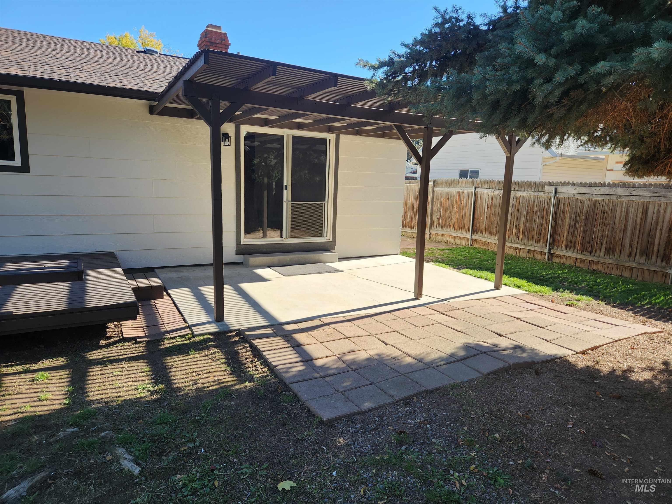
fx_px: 446
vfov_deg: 58.9
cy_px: 252
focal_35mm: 23
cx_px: 336
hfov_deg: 73.9
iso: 20
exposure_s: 1/476
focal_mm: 5.4
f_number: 1.8
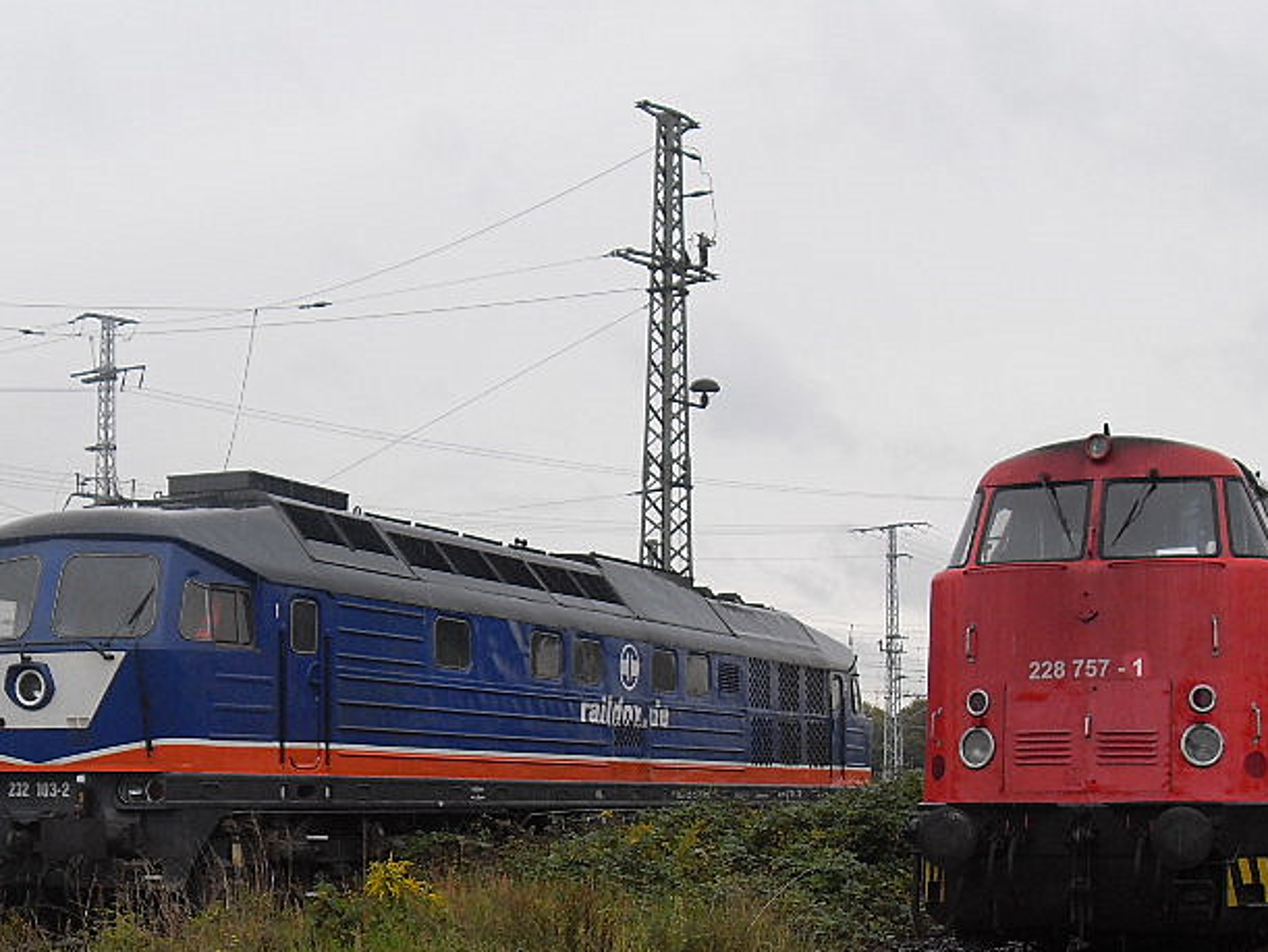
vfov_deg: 21.8
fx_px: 2456
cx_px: 747
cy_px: 691
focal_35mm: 67
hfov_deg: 28.9
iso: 80
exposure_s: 1/250
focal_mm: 7.1
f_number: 3.1
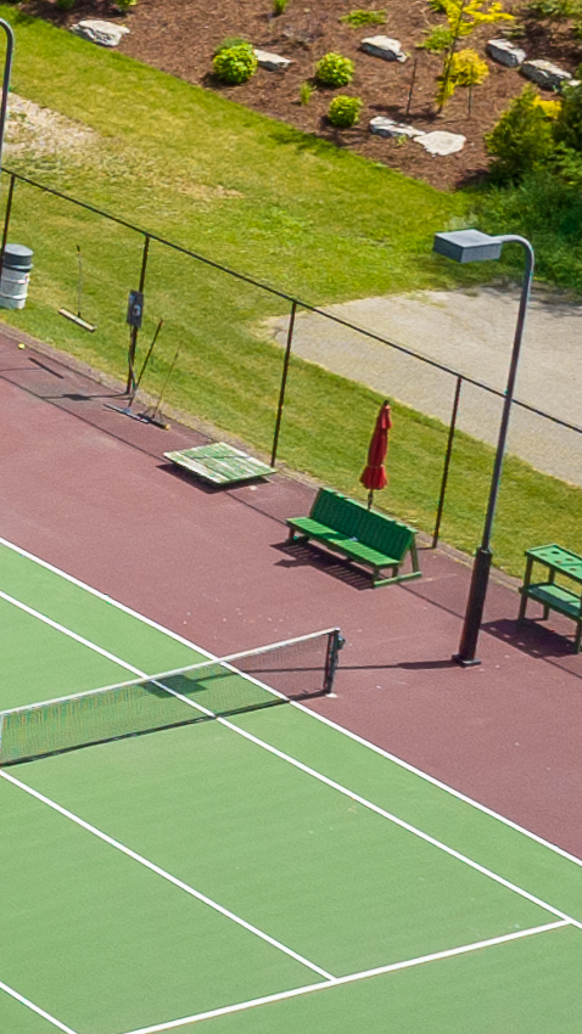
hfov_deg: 6.9
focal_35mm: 162
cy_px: 395
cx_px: -959
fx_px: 4445
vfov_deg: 13.3
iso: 100
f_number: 5
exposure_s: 1/500
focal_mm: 12.29
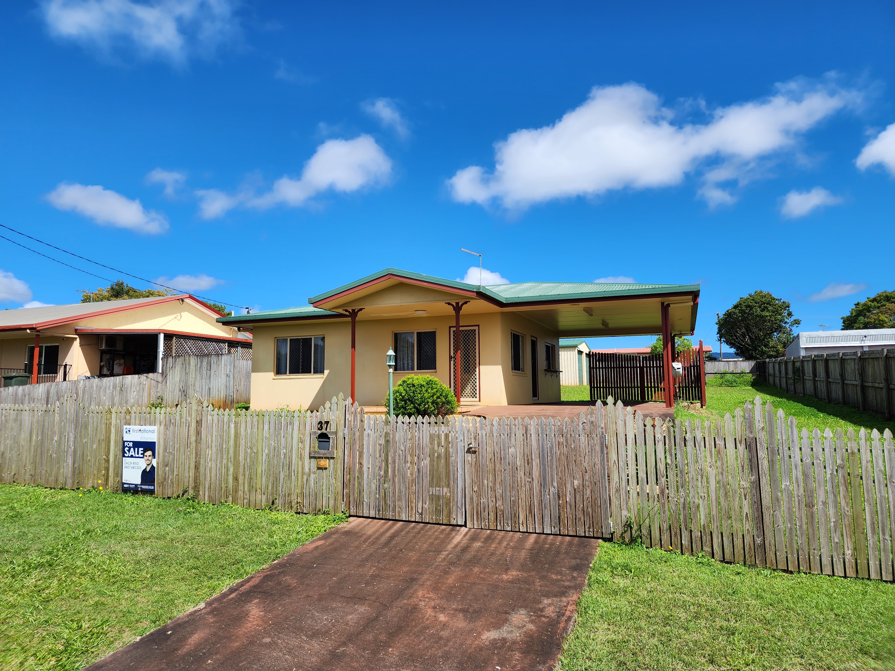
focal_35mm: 23
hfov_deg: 73.9
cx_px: 448
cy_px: 336
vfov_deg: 58.9
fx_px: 595
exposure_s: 1/957
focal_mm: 6.4
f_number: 1.8
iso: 12
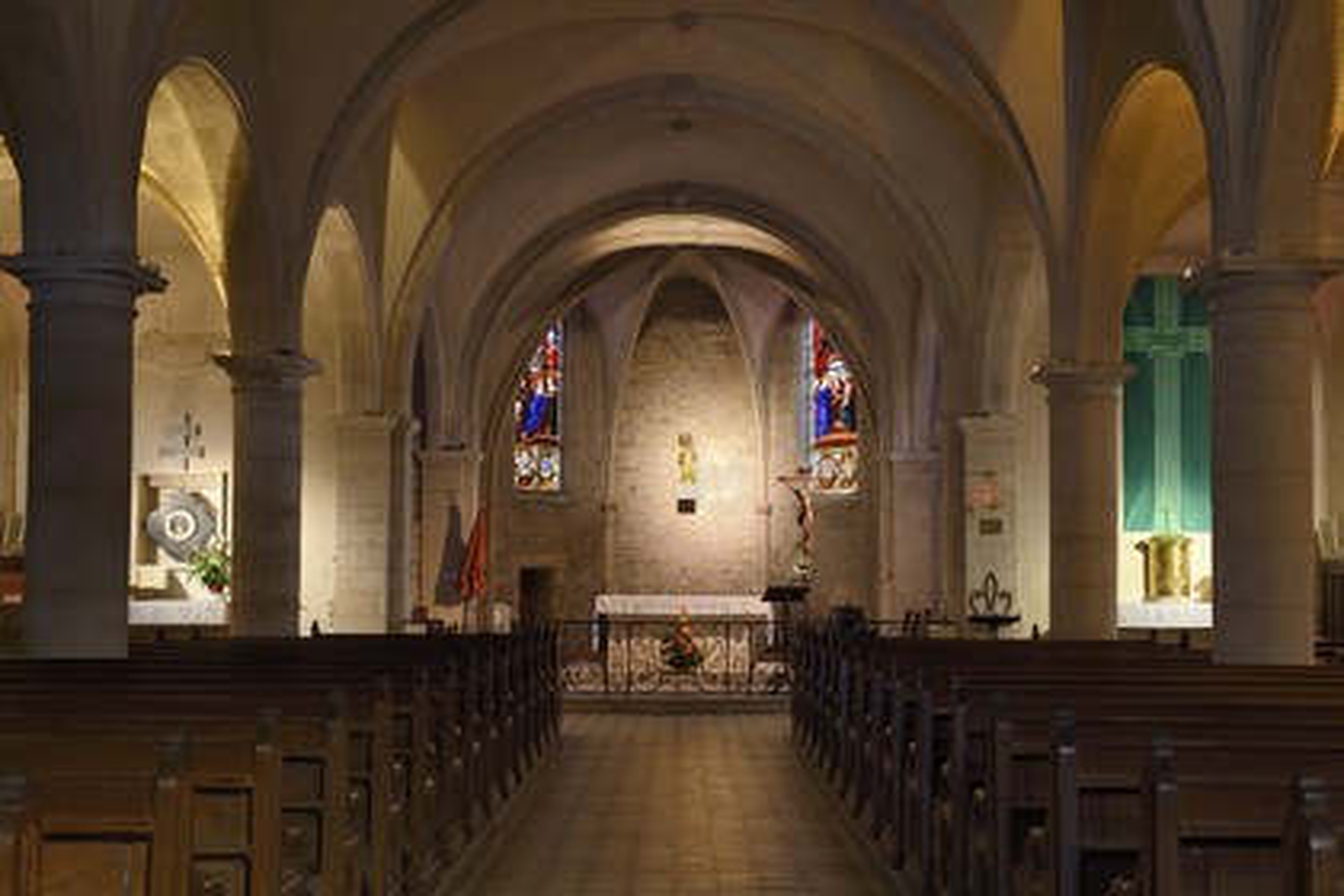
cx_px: 672
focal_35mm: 38
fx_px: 1419
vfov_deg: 35.1
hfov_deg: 50.7
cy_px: 448
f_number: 5.6
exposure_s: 1/5
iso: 800
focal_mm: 38
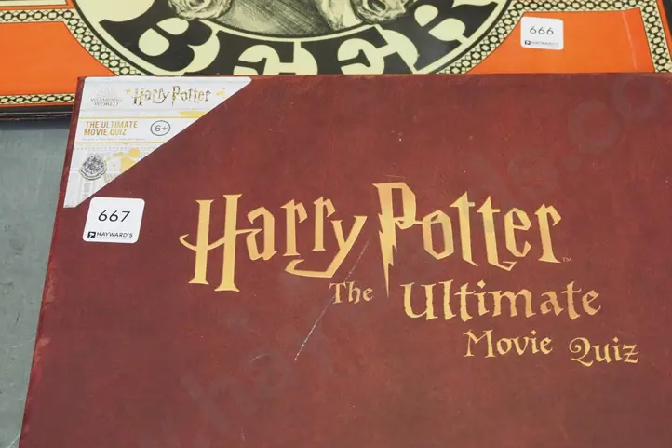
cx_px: 380
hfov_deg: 33.9
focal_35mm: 59
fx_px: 1101
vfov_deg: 22.9
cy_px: 286
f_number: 5.6
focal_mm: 20
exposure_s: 1/60
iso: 1250
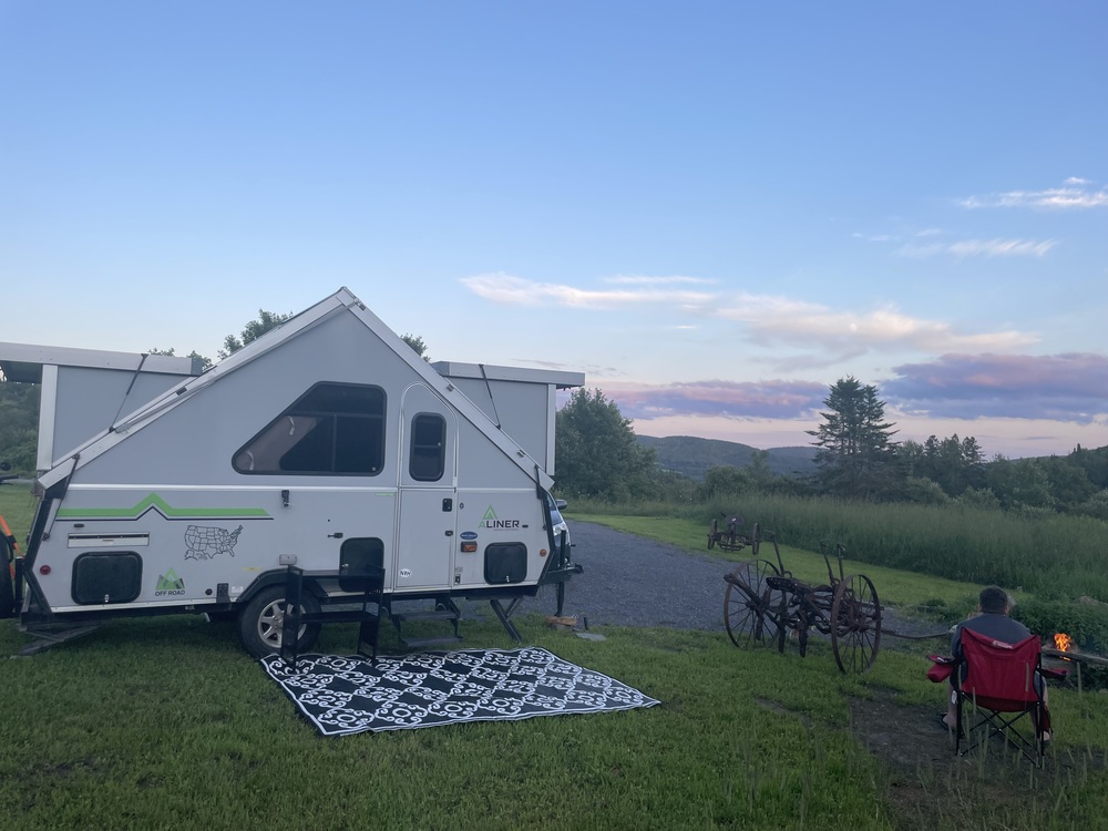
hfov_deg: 67.3
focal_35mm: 26
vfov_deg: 53.1
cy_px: 416
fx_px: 832
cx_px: 554
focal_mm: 4.2
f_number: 1.6
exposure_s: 1/347
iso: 32
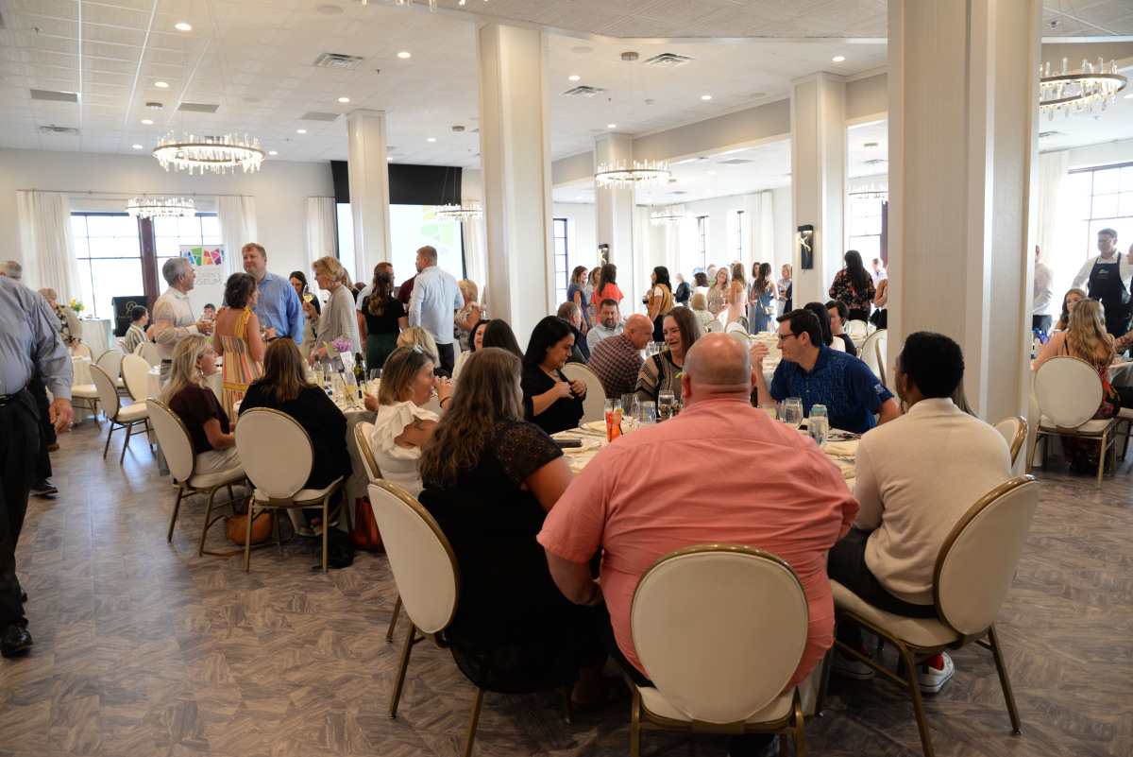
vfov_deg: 53.2
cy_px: 378
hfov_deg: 73.7
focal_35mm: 24
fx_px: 756
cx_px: 566
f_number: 5
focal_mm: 24
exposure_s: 1/125
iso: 1250
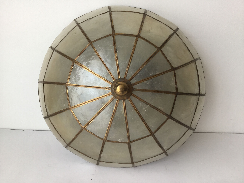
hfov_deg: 58.4
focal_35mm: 31
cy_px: 92
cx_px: 122
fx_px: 219
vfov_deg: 45.4
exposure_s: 1/50
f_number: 2.4
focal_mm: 3.3
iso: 32
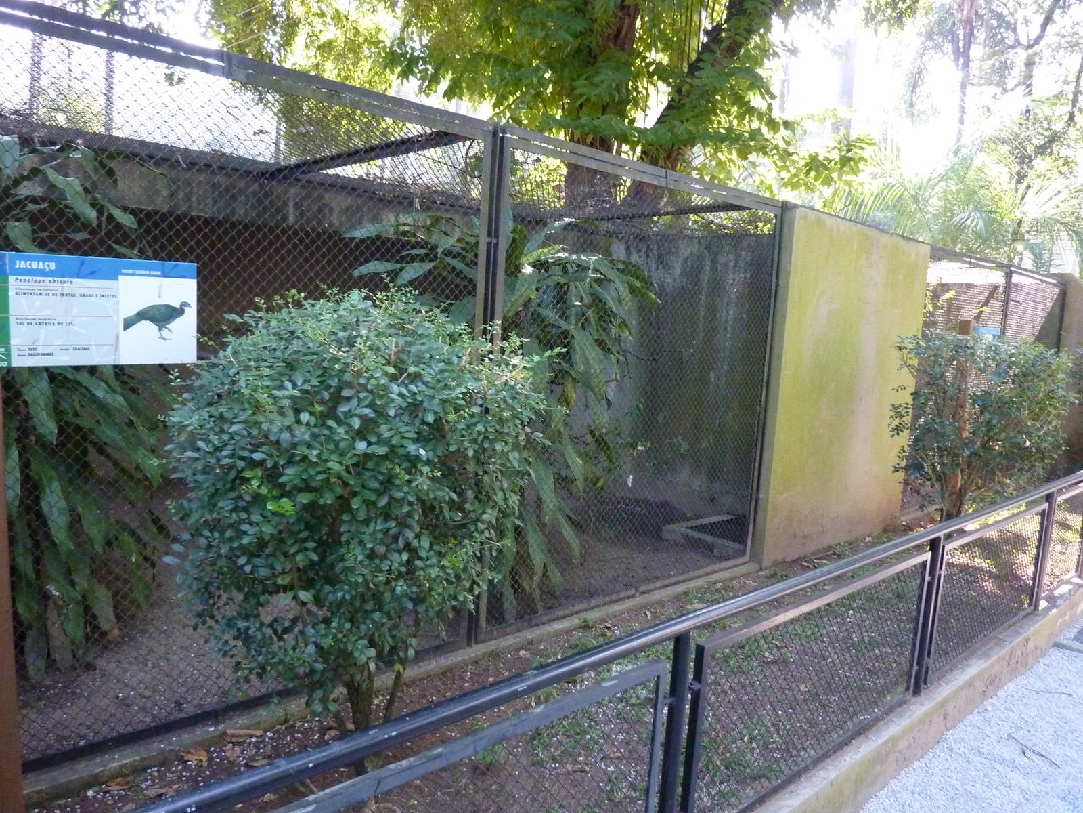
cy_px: 406
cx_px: 542
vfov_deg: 54.9
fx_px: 782
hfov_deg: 69.4
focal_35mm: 25
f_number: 3.3
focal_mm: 4.1
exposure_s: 1/125
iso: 640
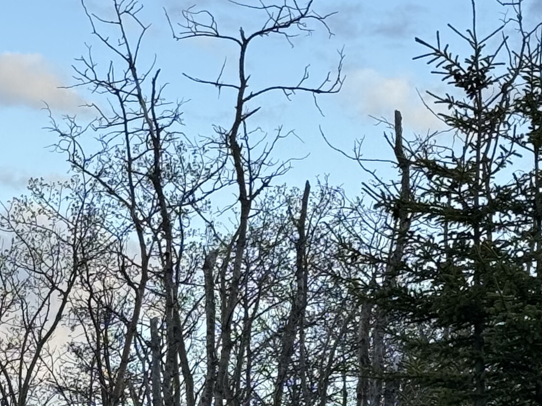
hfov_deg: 11.3
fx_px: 2724
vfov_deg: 8.5
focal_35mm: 174
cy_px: 465
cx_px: 19
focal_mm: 6.76
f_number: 1.78
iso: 64
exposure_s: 1/454
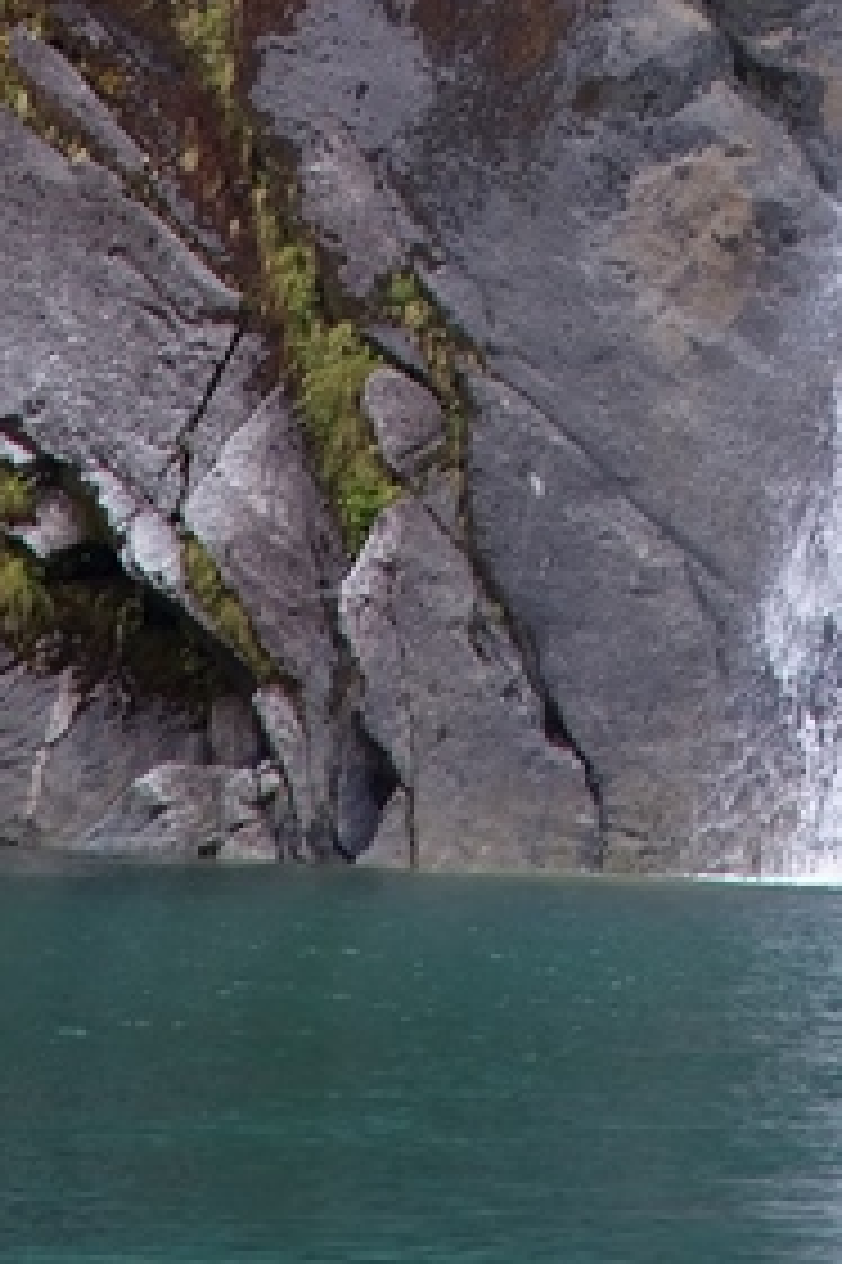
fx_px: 19213
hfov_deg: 2.5
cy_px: -1417
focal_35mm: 547
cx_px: 1166
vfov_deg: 3.7
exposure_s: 1/250
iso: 180
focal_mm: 120
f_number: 4
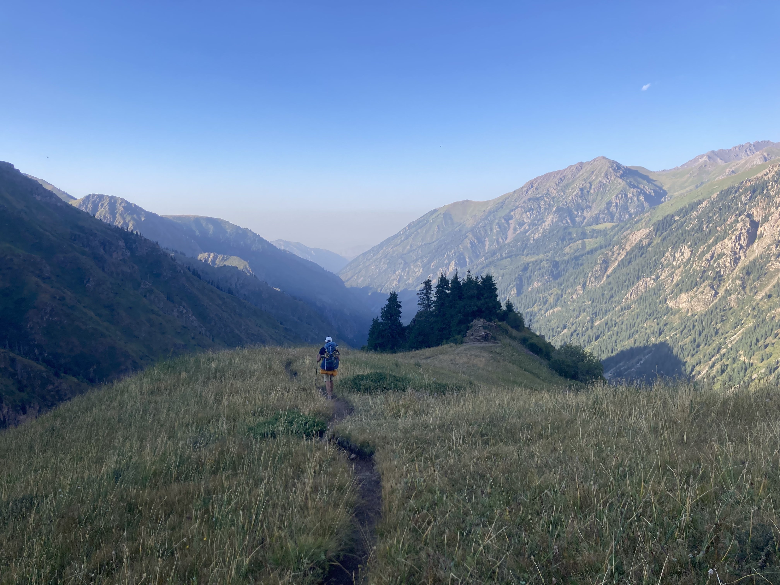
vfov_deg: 49.7
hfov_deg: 63.4
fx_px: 631
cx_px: 390
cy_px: 292
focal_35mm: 28
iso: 20
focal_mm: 3.99
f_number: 1.8
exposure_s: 1/934
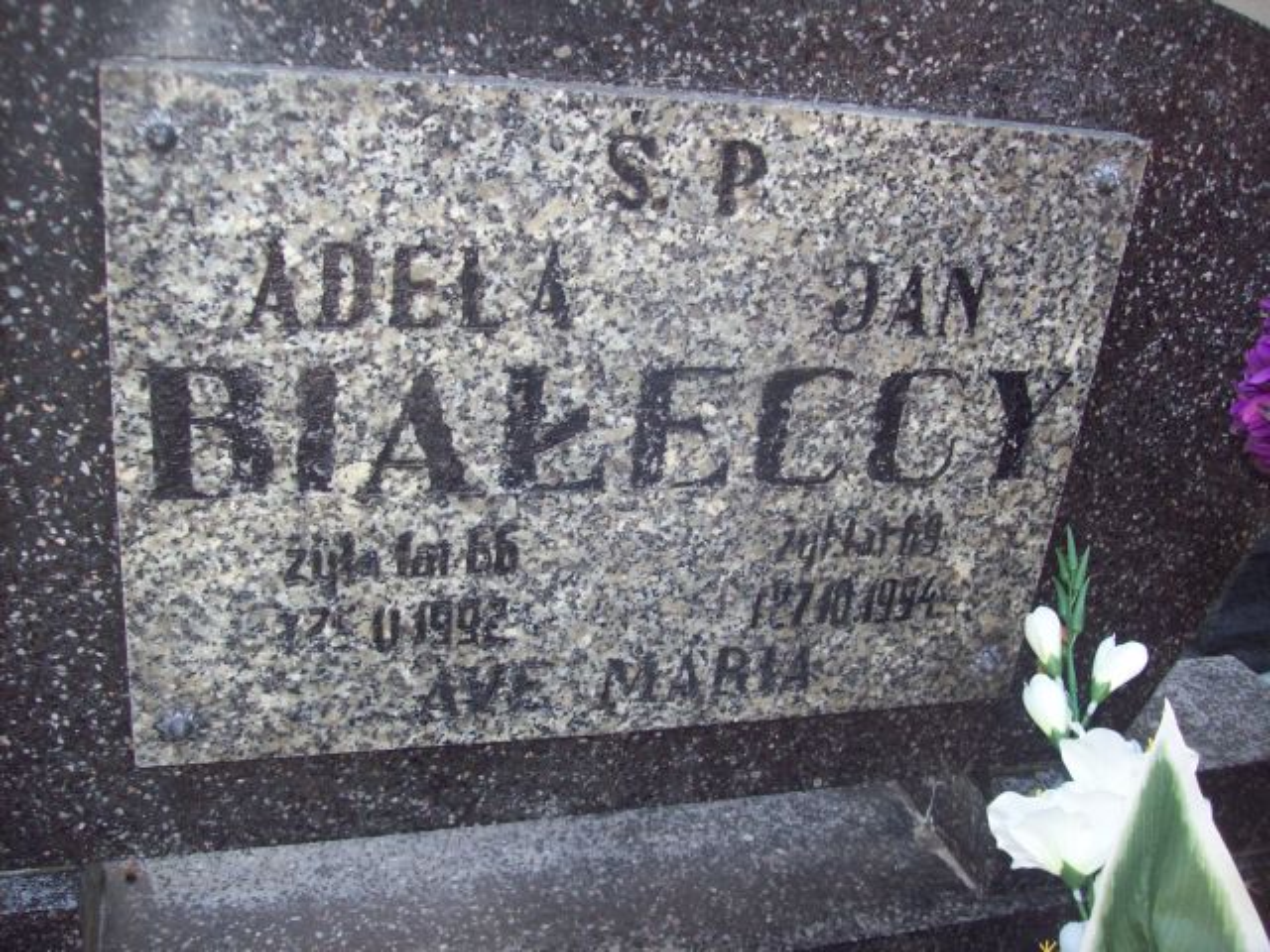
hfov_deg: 51.4
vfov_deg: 39.7
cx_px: 635
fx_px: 1321
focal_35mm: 36
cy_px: 476
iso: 80
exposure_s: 1/64
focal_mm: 6
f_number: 2.7
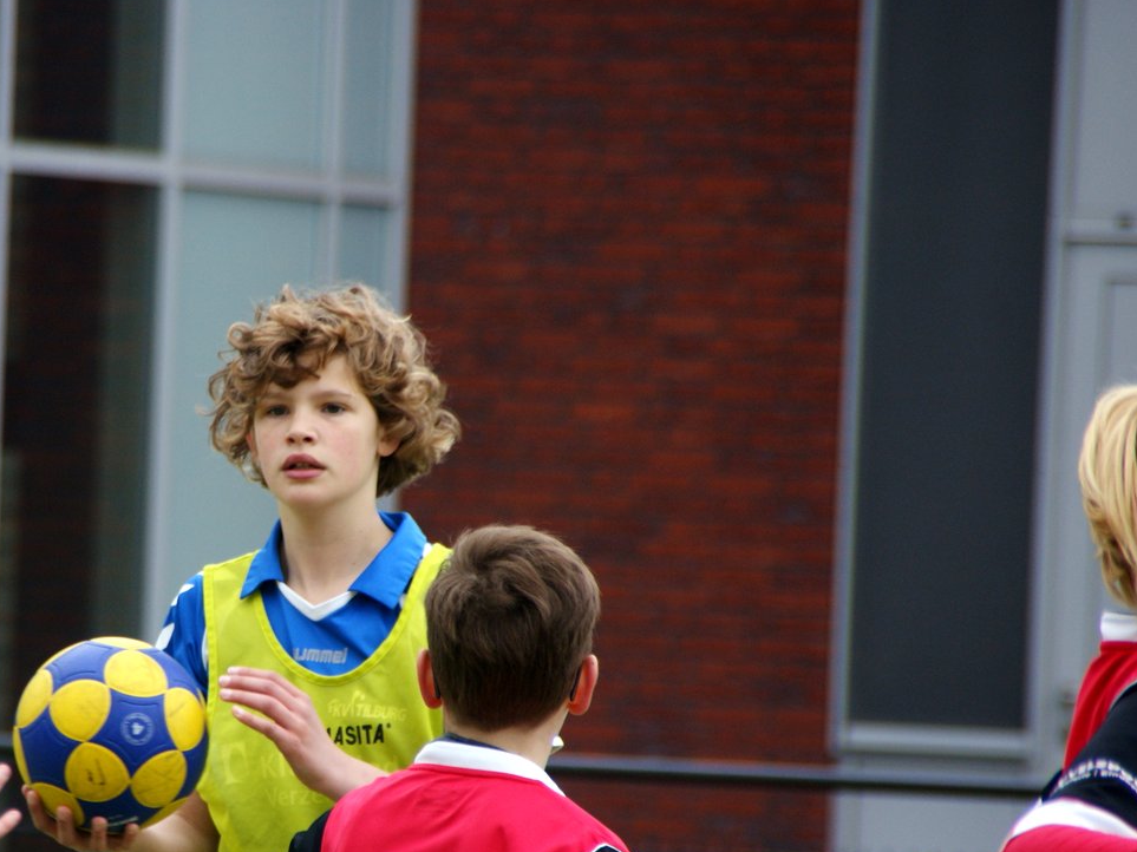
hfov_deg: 3.6
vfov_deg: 2.7
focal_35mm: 551
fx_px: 18096
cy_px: 549
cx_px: 233
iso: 200
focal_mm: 230
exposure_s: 1/250
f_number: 6.3
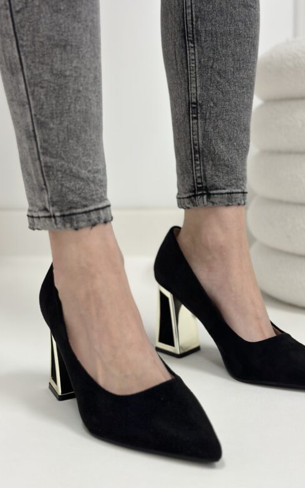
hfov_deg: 24.8
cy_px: 244
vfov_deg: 38.9
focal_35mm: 52
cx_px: 183
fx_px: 692
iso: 160
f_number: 1.78
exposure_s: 1/100
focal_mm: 6.86
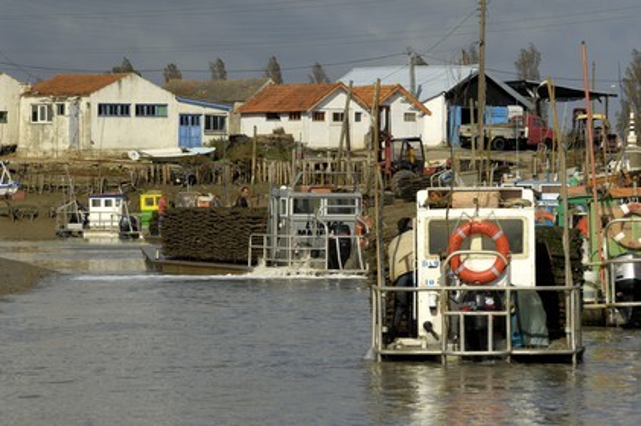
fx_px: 4537
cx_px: 320
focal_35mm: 255
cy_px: 213
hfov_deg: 8.1
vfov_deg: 5.4
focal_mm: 170
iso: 100
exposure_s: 1/320
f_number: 8.5
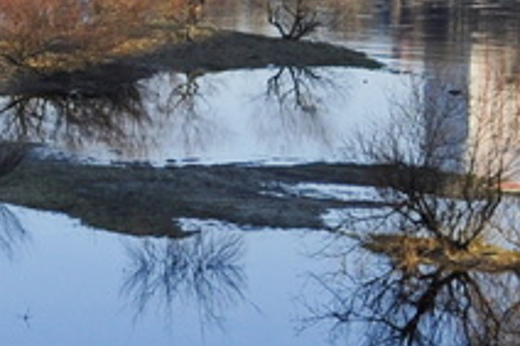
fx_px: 3146
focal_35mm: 218
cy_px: 66
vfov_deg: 6.3
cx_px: -785
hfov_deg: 8.5
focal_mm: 22
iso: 250
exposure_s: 1/180
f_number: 9.5
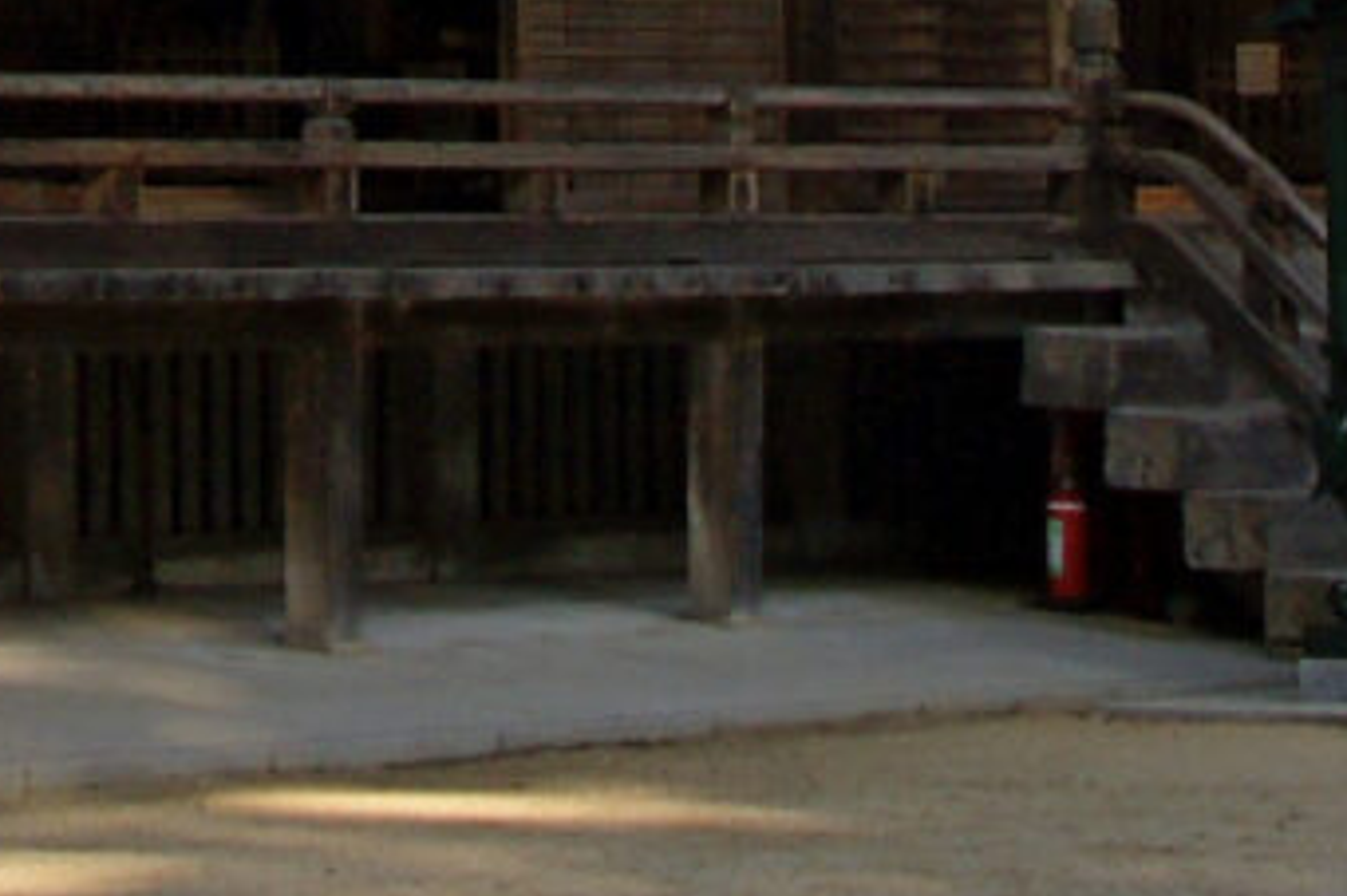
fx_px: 9274
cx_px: 130
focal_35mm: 248
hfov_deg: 8.3
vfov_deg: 5.3
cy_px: -1699
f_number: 7.1
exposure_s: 1/100
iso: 200
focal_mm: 22
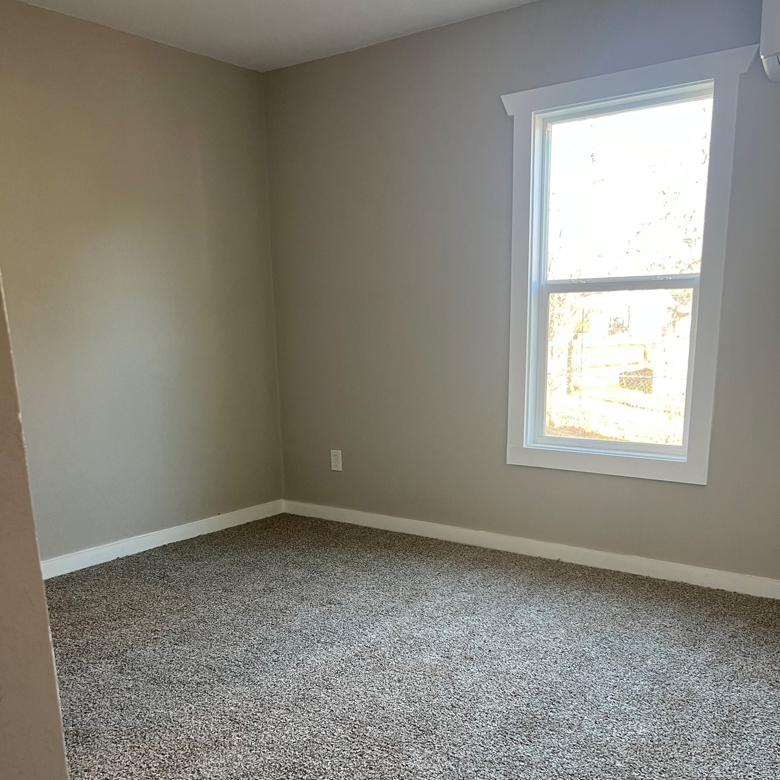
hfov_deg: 52.5
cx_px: 394
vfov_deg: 51.7
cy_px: 511
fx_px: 790
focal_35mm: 31
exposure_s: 1/60
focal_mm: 5.7
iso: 125
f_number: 1.5
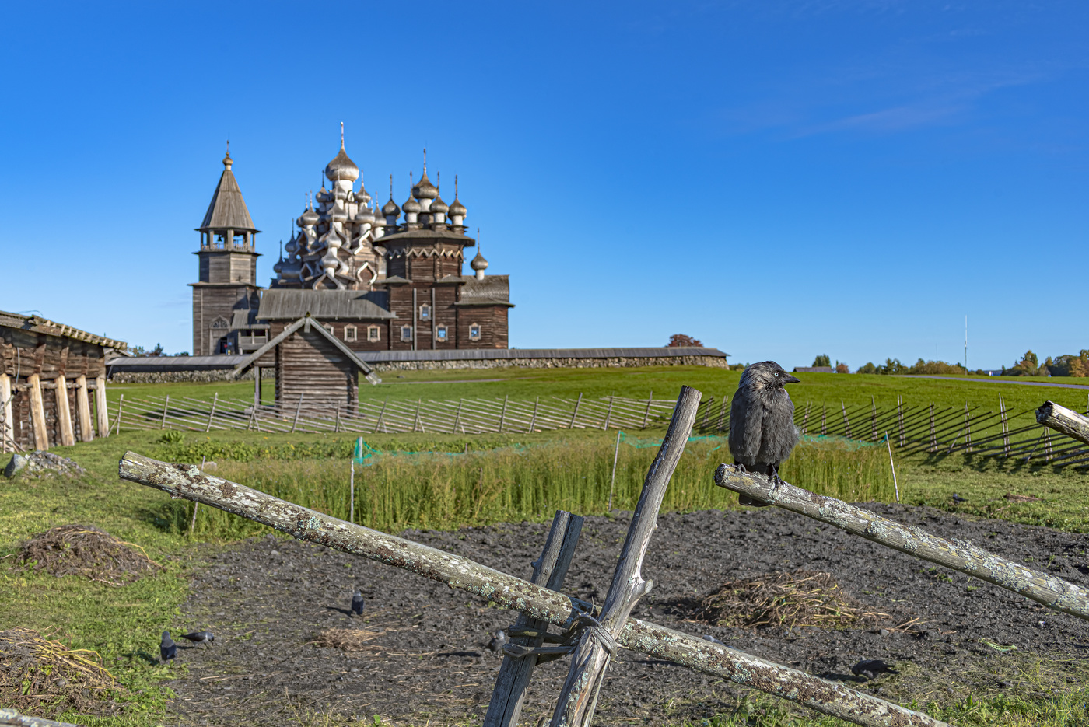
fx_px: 1150
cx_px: 544
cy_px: 364
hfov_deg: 50.7
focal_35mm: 38
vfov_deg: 35.1
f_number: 10
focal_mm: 38
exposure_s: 1/200
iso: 80
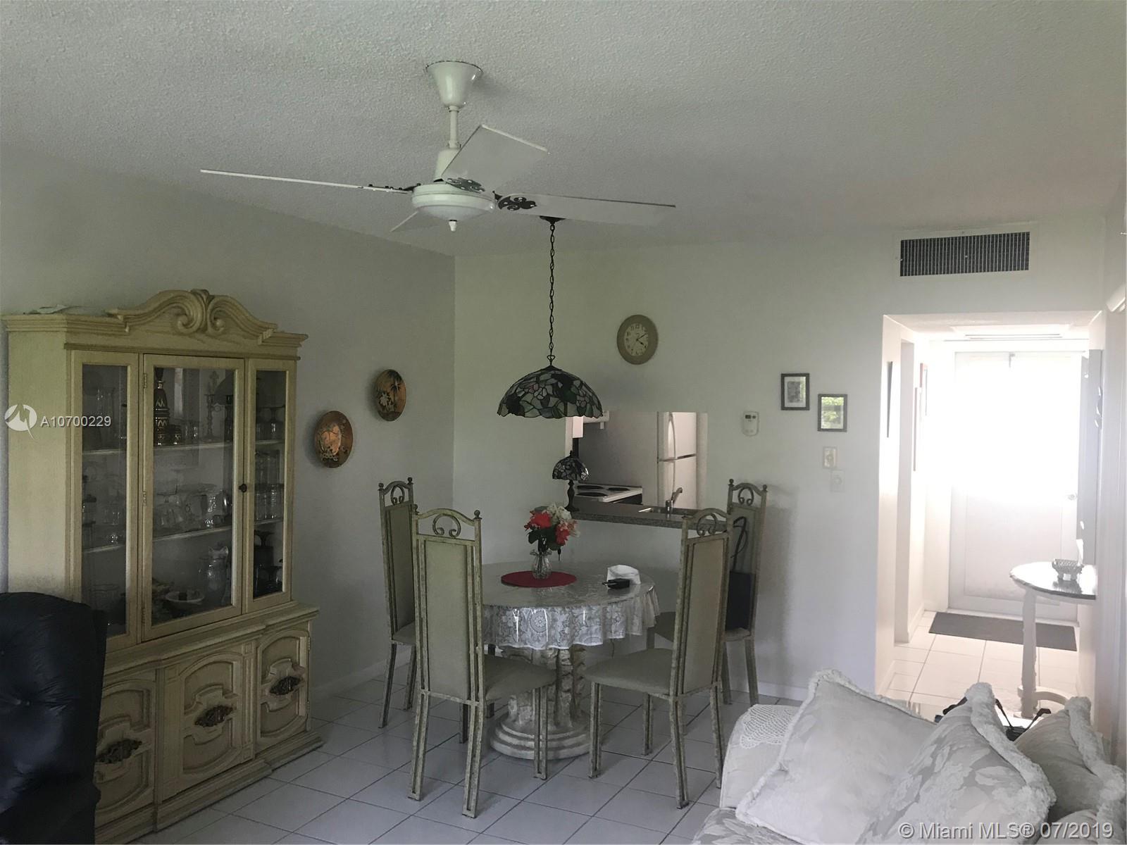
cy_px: 422
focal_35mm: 28
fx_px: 912
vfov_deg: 49.7
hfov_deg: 63.4
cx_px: 564
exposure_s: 1/24
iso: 32
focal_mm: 3.99
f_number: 1.8
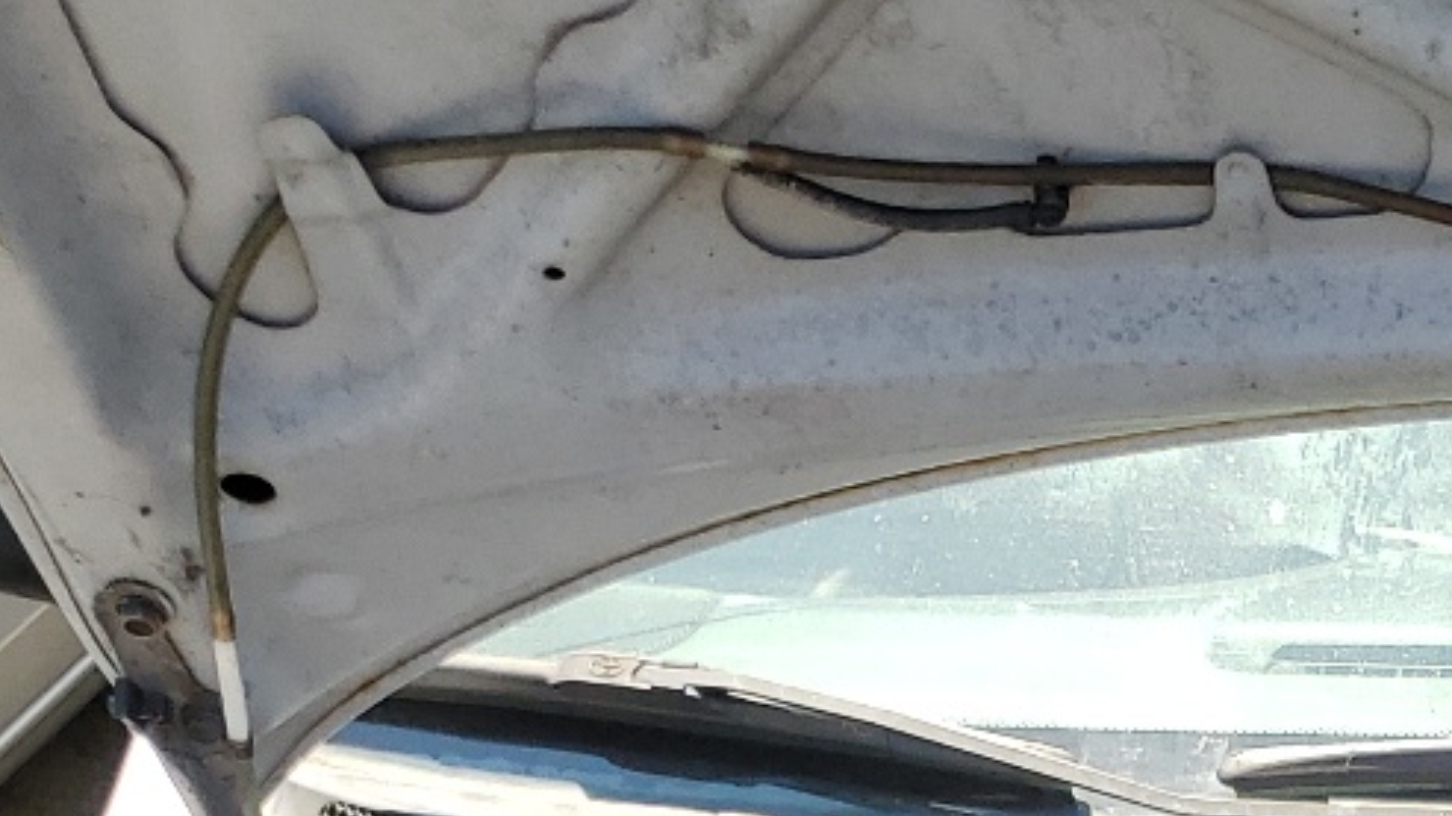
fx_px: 3541
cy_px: 1762
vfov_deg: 11.5
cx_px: 1911
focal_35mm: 92
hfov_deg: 21.0
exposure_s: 1/714
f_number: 1.5
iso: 50
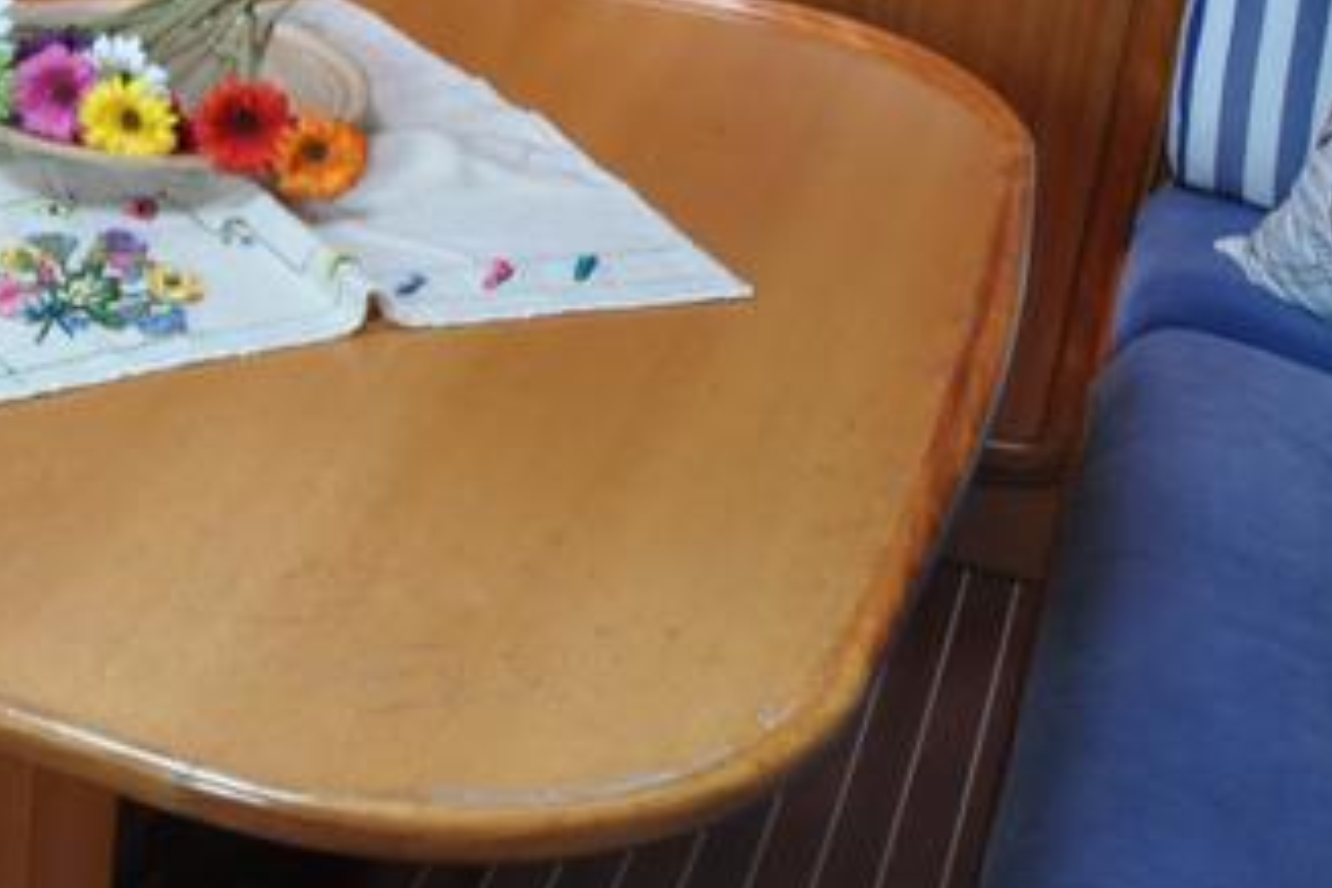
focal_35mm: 66
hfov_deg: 26.9
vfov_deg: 20.2
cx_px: -285
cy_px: 96
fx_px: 2442
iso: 800
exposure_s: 1/40
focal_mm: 18
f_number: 6.3
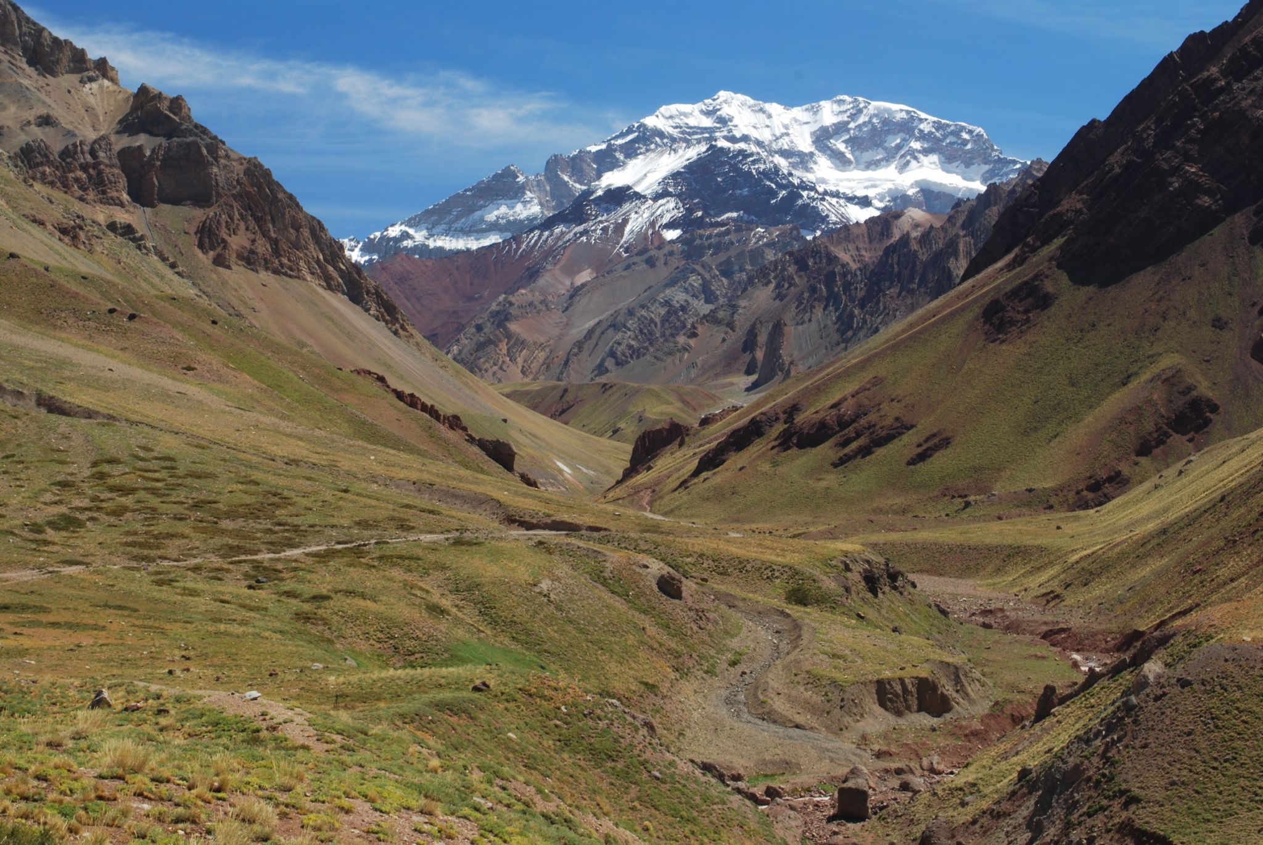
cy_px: 422
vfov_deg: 23.8
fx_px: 2002
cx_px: 632
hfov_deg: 35.0
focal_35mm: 57
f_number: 14
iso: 100
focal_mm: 38
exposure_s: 1/25
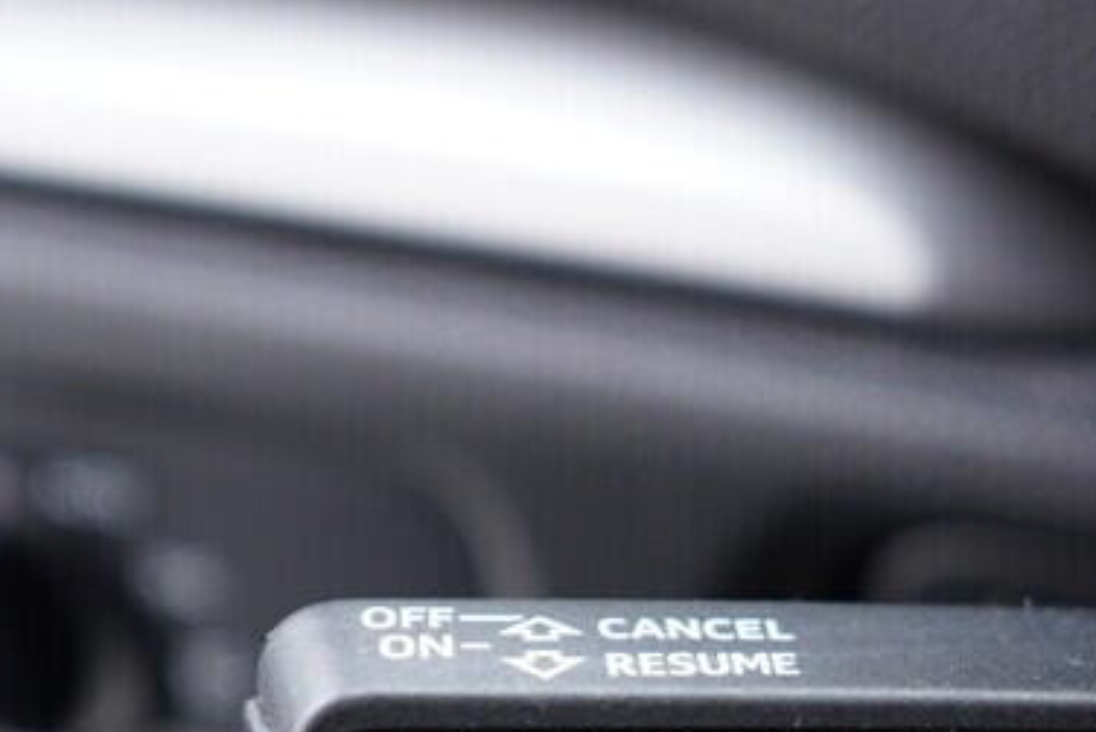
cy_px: 833
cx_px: 810
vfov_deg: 13.7
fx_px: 2985
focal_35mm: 98
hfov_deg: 20.7
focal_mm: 24
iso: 400
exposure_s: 1/40
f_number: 2.8
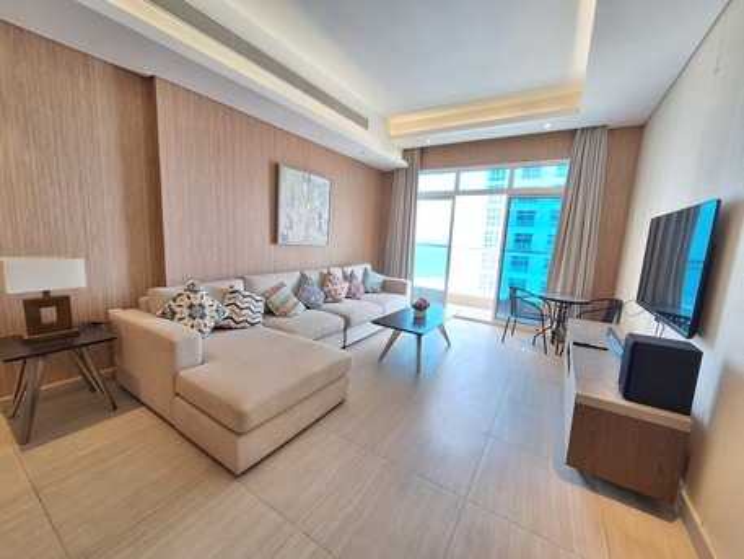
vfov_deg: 89.9
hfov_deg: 106.2
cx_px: 372
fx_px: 279
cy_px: 280
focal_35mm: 13
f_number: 2.2
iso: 100
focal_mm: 1.74
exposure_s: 1/50
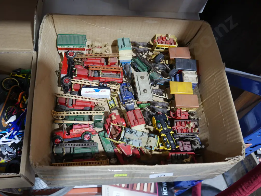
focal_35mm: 36
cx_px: 130
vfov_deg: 39.7
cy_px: 98
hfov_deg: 51.3
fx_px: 272
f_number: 4
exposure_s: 1/60
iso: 640
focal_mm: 18
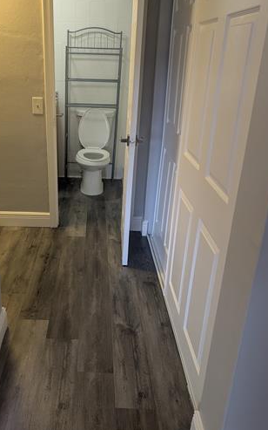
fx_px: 362
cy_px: 201
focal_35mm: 31
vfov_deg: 61.2
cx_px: 86
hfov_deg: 40.0
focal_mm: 6.9
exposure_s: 1/219
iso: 506
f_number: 1.68
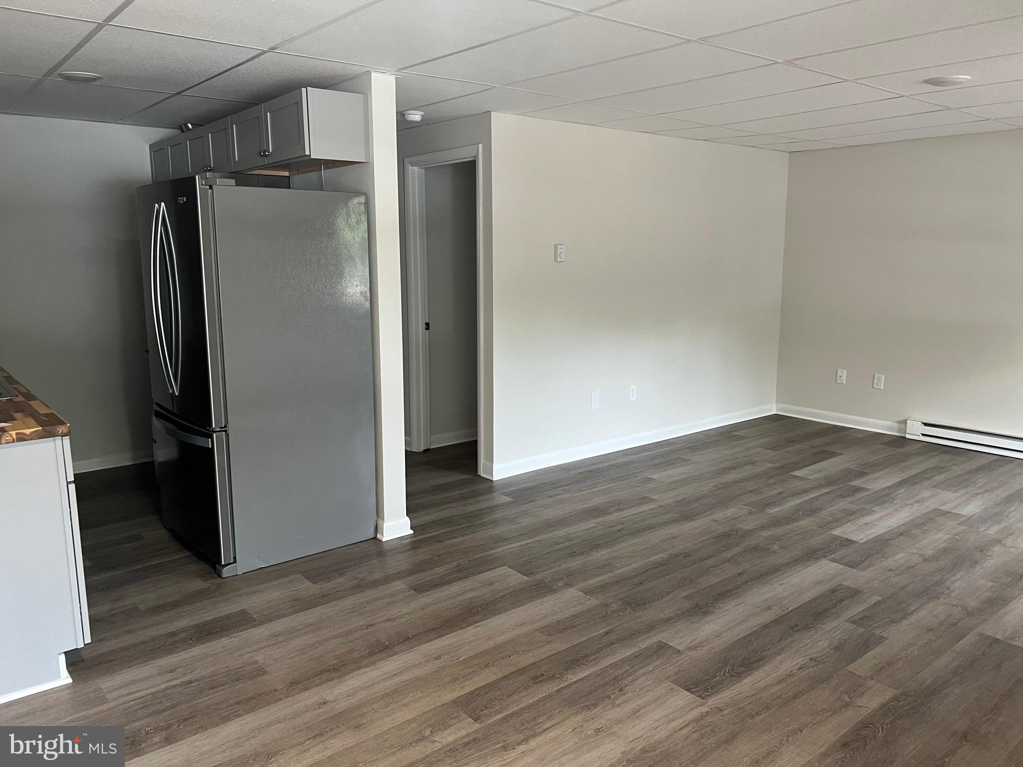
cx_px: 512
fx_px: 768
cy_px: 384
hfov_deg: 67.3
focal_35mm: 26
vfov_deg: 53.1
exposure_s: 1/60
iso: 160
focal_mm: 5.7
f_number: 1.5
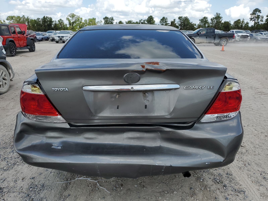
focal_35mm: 26
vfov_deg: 53.1
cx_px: 134
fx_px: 201
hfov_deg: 67.3
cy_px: 100
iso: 50
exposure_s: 1/2500
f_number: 1.5
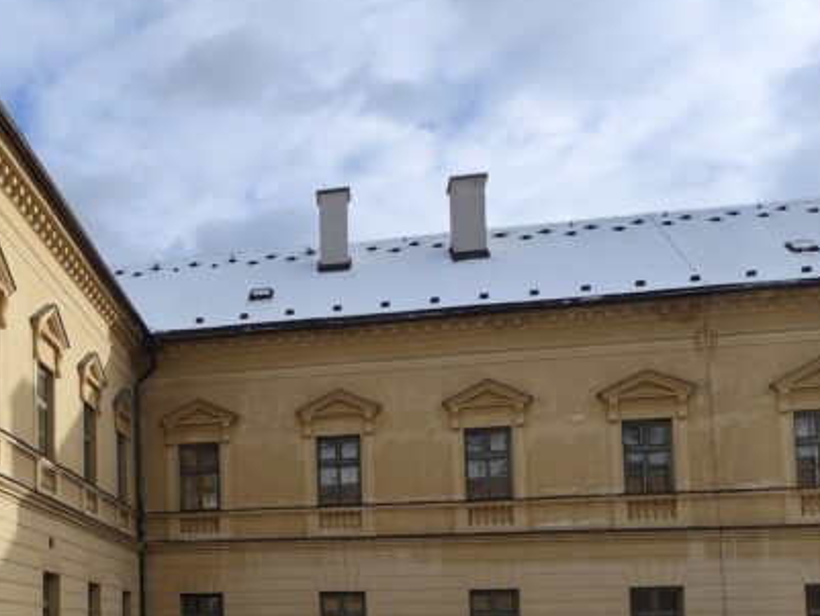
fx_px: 1043
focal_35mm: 44
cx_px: 65
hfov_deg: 39.5
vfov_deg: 31.5
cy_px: 542
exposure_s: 1/926
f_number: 1.65
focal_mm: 6.19
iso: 50
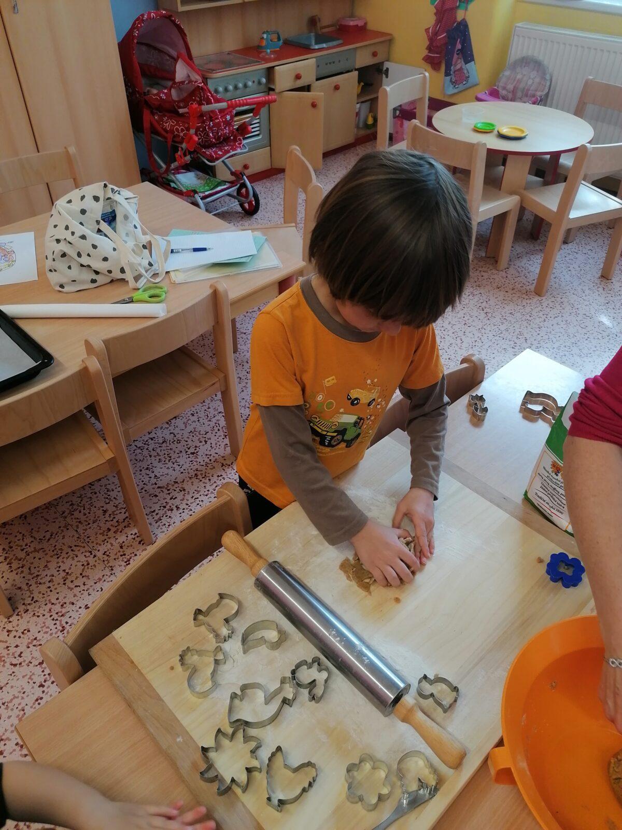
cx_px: 311
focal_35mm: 27
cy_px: 415
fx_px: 647
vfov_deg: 65.3
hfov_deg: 51.4
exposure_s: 1/50
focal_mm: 4.75
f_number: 1.8
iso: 80
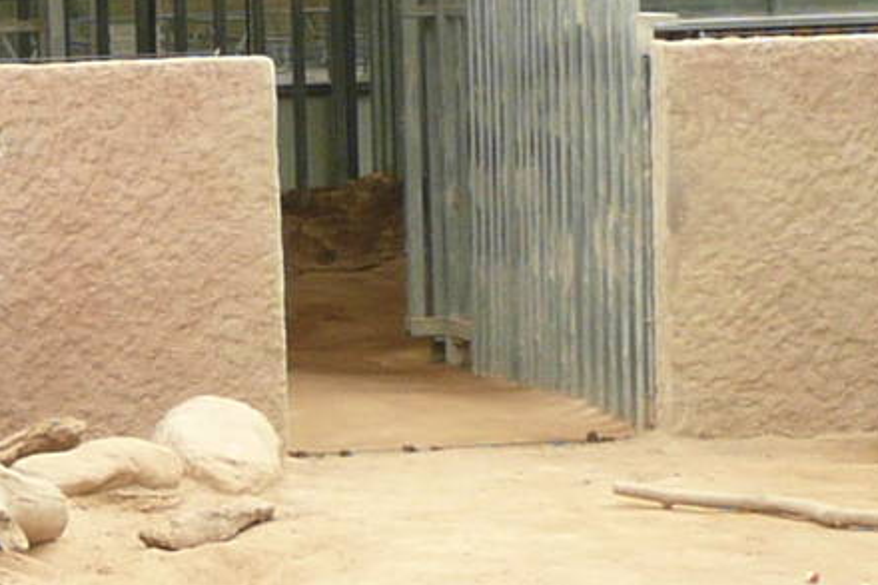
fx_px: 4705
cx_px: -291
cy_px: 218
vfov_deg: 7.1
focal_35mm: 193
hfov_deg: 10.4
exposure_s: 1/200
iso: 100
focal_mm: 5.5
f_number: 3.6
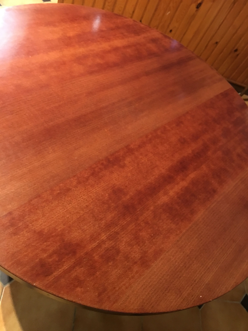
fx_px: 277
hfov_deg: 48.2
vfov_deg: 61.7
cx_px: 124
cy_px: 166
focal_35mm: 29
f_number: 2.2
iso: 100
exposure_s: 1/4
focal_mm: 4.15
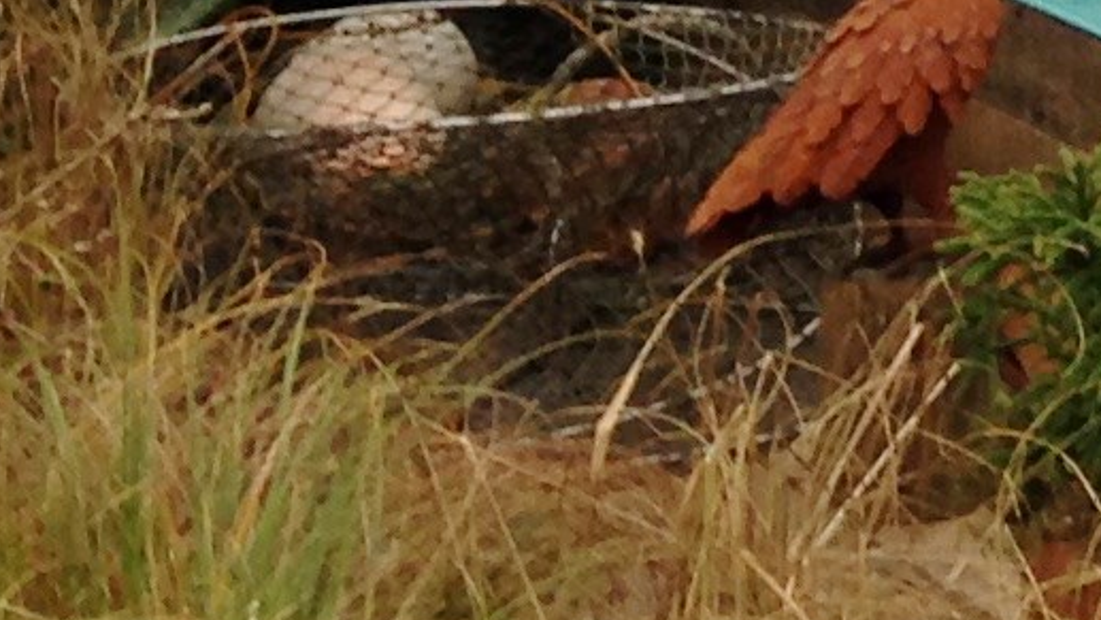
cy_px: -837
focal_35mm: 227
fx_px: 6628
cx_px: 2956
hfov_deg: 8.4
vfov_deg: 5.2
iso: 50
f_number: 2.4
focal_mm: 4.12
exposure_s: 1/30
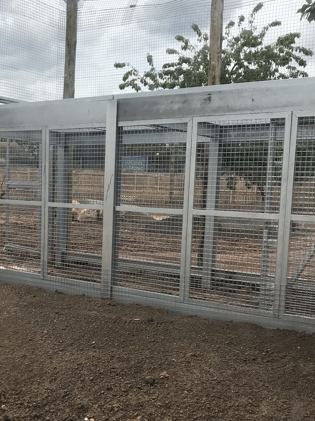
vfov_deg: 41.0
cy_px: 257
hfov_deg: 31.1
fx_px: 558
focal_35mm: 46
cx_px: 93
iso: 20
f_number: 1.8
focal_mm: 3.99
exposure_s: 1/1773
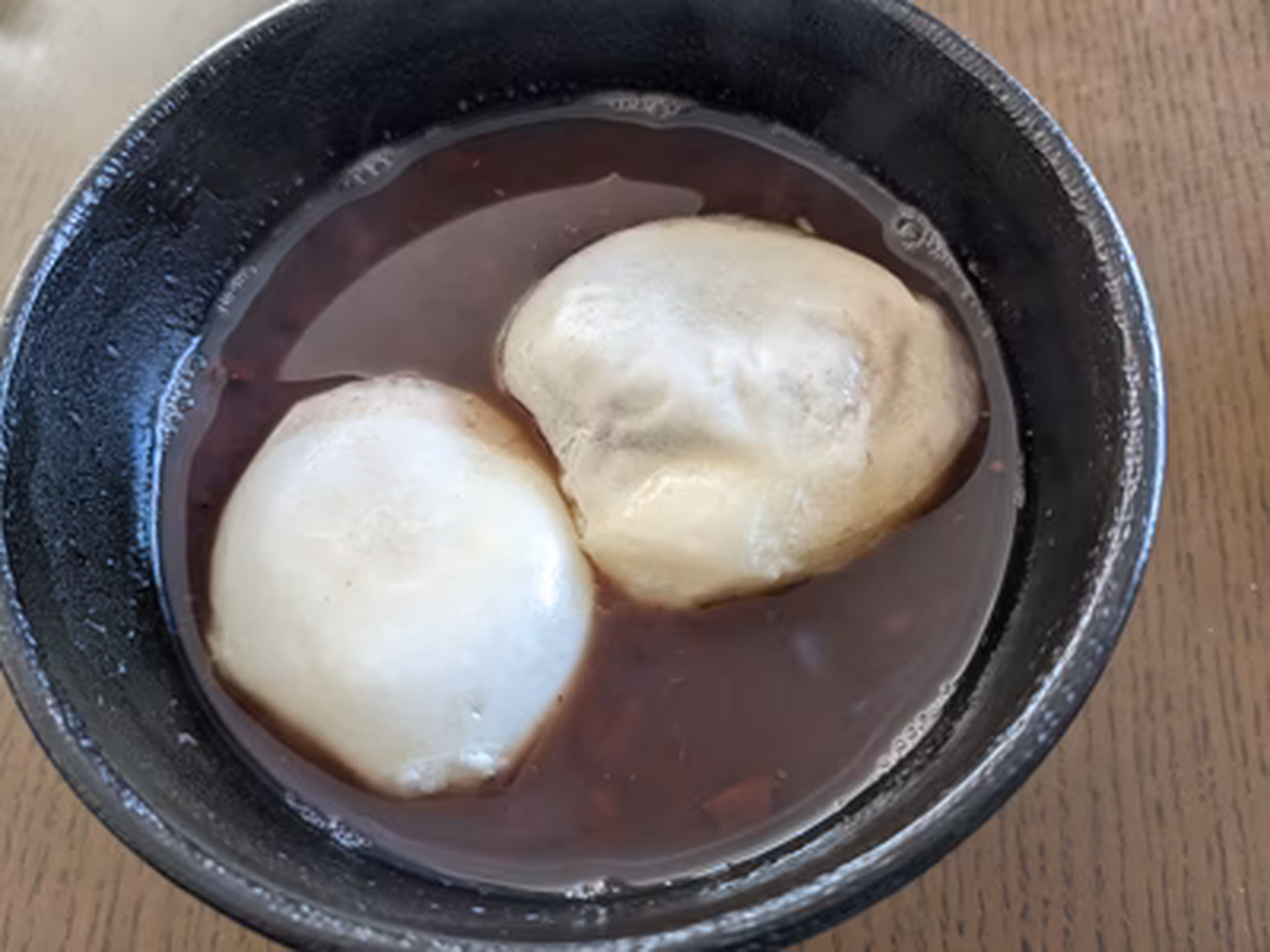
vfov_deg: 51.4
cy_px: 476
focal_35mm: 27
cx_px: 635
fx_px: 991
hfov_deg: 65.3
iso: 88
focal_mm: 4.38
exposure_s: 1/30
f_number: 1.73
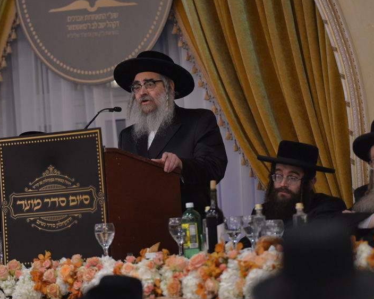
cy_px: 137
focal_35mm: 273
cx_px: 139
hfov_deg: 7.1
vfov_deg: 5.7
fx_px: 3021
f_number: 2.8
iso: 2000
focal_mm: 200
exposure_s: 1/125
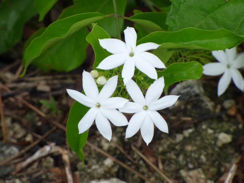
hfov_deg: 3.6
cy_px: 92
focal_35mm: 552
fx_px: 3891
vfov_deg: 2.7
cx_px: 122
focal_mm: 98.78
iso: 125
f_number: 5.6
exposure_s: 1/80
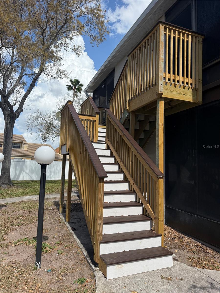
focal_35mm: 24
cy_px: 146
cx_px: 110
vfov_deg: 71.6
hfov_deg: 56.8
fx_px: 203
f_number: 1.78
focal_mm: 6.76
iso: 100
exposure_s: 1/5319
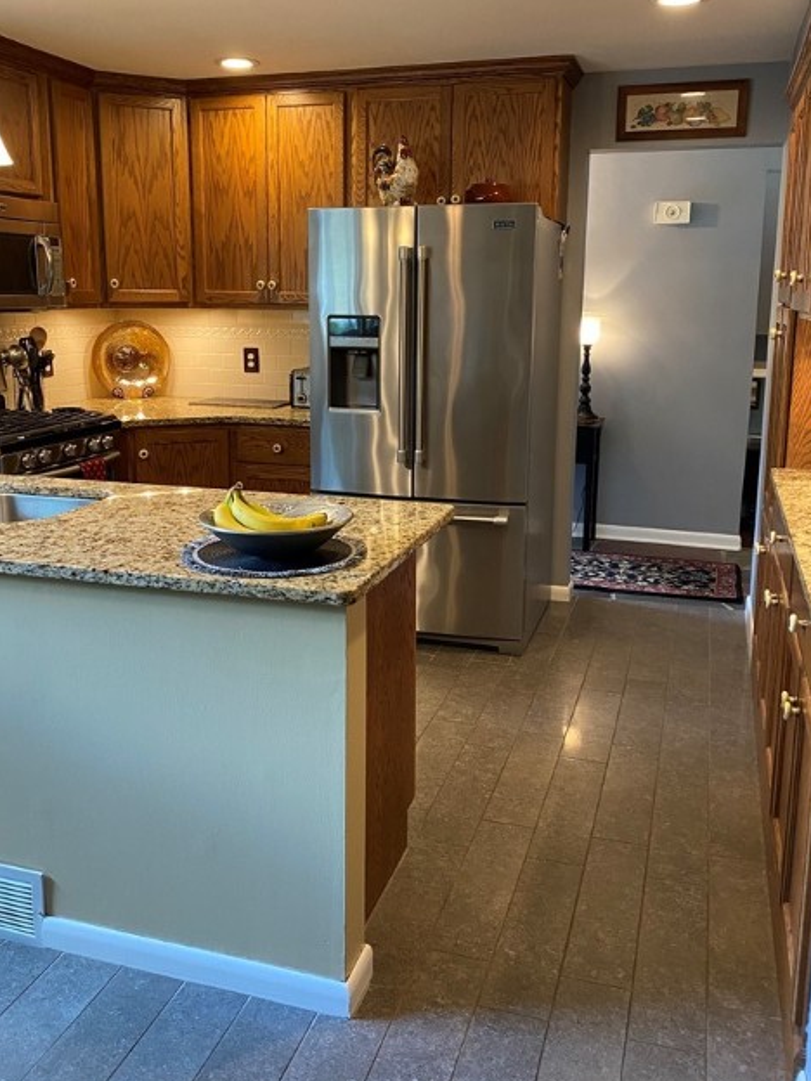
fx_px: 1000
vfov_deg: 56.7
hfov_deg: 44.1
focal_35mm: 32
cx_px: 385
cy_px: 494
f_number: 1.8
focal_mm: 4.25
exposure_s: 1/60
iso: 200
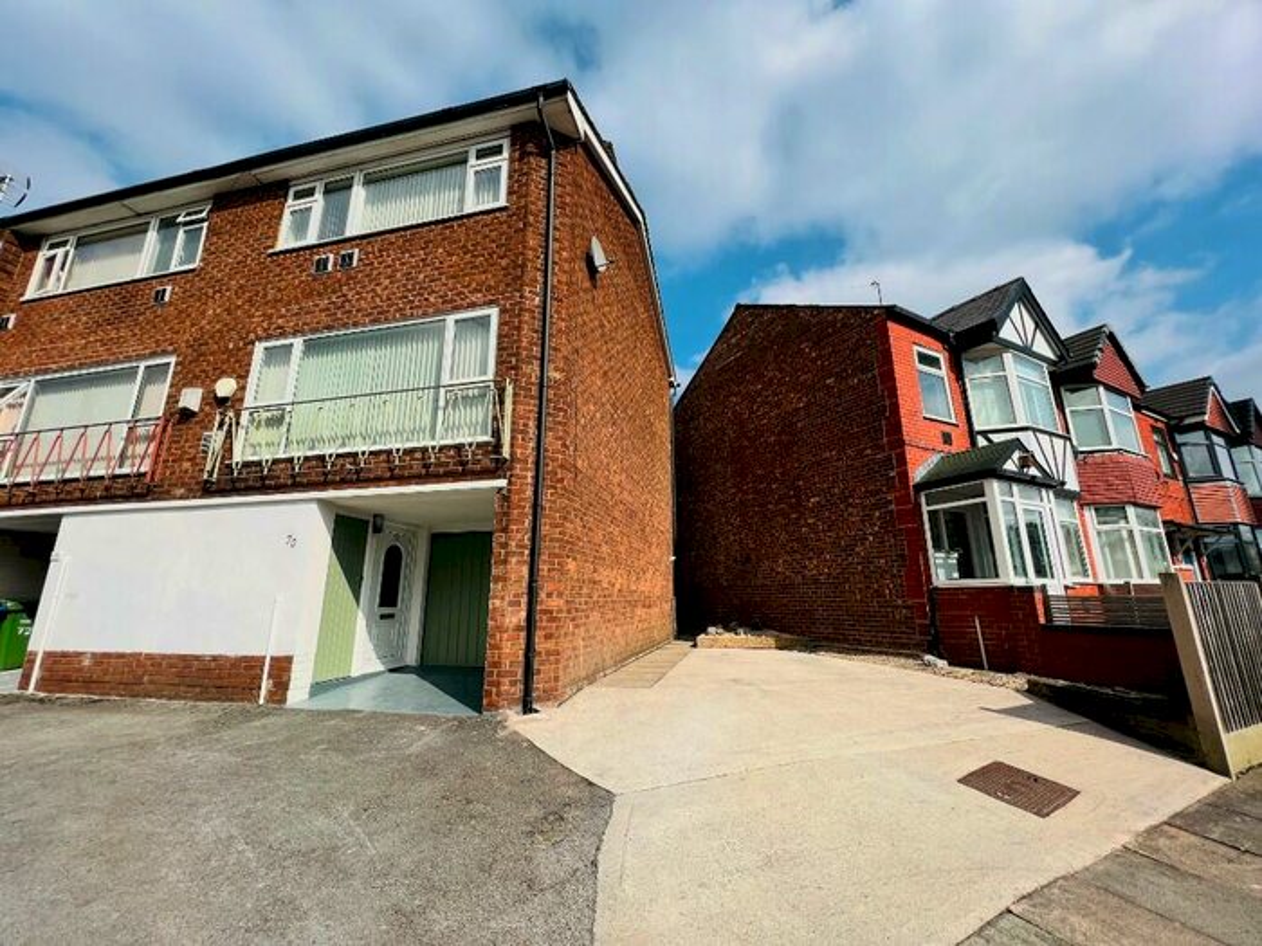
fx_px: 474
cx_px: 631
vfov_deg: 89.9
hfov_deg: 106.2
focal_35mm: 13
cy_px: 473
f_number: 1.8
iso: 32
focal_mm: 1.57
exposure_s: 1/1429
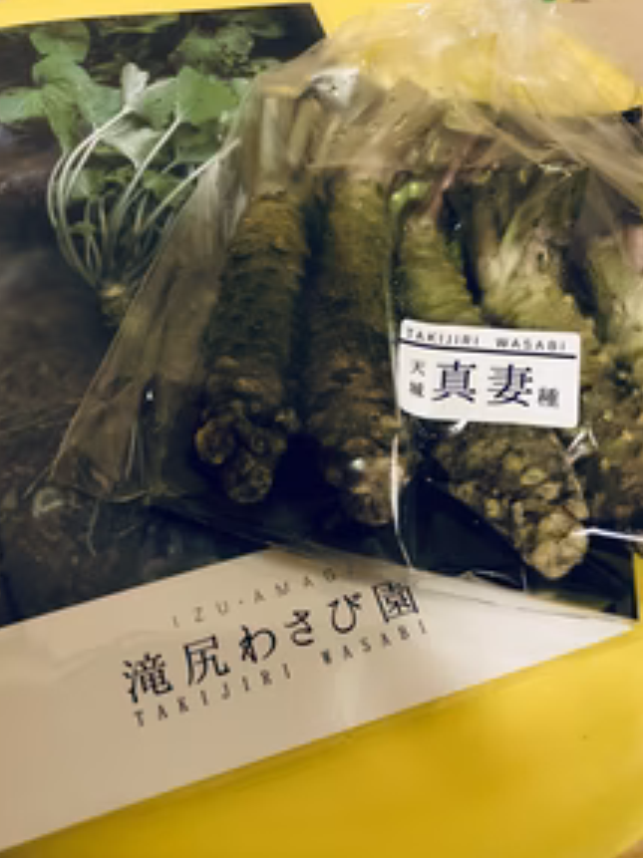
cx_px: 305
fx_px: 967
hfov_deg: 36.8
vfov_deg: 47.6
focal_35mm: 39
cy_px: 338
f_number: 1.8
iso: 100
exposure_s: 1/11
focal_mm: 3.99
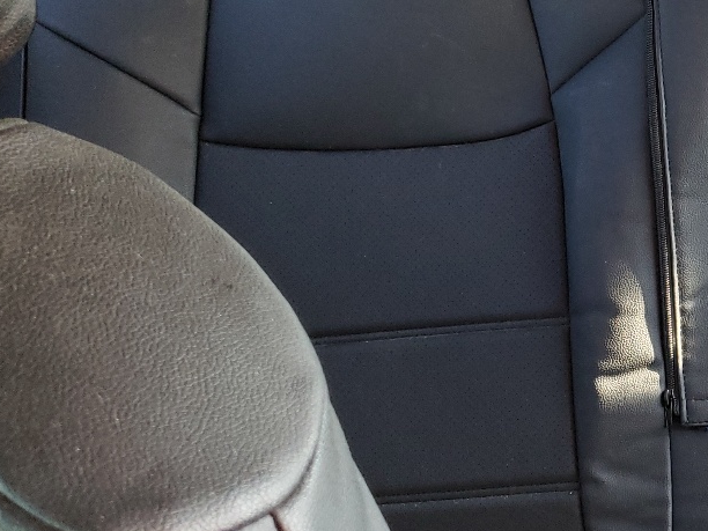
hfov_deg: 25.4
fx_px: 1391
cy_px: 231
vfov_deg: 21.6
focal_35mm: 68
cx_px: 866
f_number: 1.5
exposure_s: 1/60.2
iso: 137
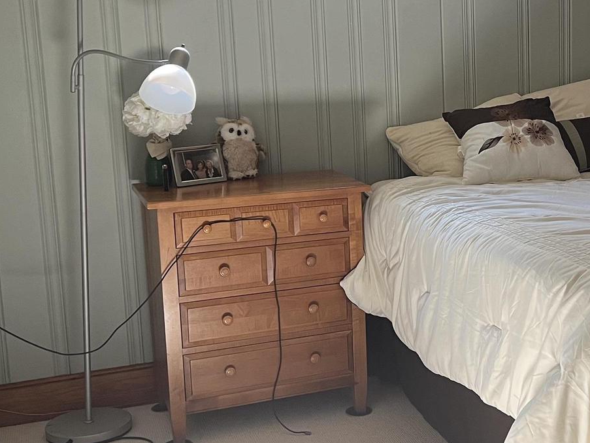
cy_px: 195
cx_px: 521
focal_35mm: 59
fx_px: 1005
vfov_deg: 24.8
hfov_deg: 31.3
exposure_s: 1/60
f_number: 1.5
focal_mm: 5.7
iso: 160
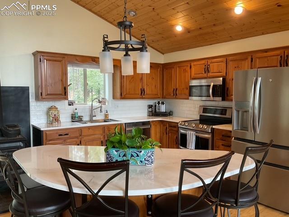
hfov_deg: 61.7
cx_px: 144
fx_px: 242
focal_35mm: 29
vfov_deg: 48.2
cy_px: 108
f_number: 1.8
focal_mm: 3
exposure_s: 1/60
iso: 80
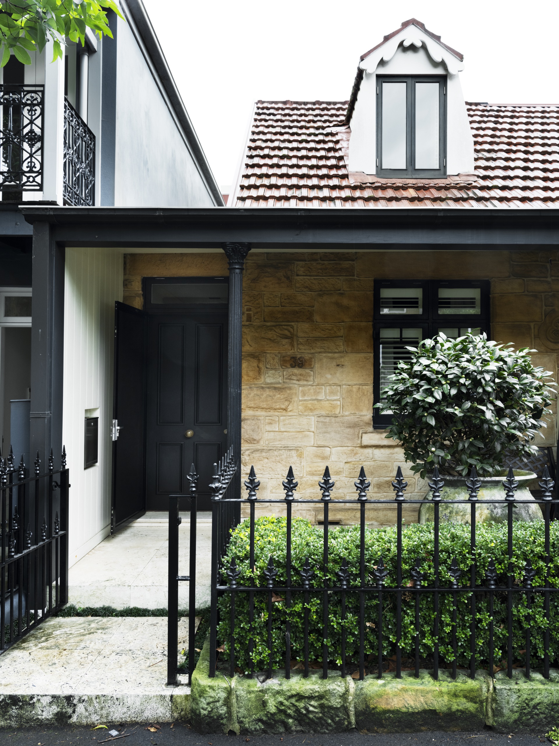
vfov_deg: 69.4
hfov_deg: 54.9
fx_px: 538
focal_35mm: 25
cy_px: 373
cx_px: 280
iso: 640
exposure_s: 1/20
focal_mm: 32
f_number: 11
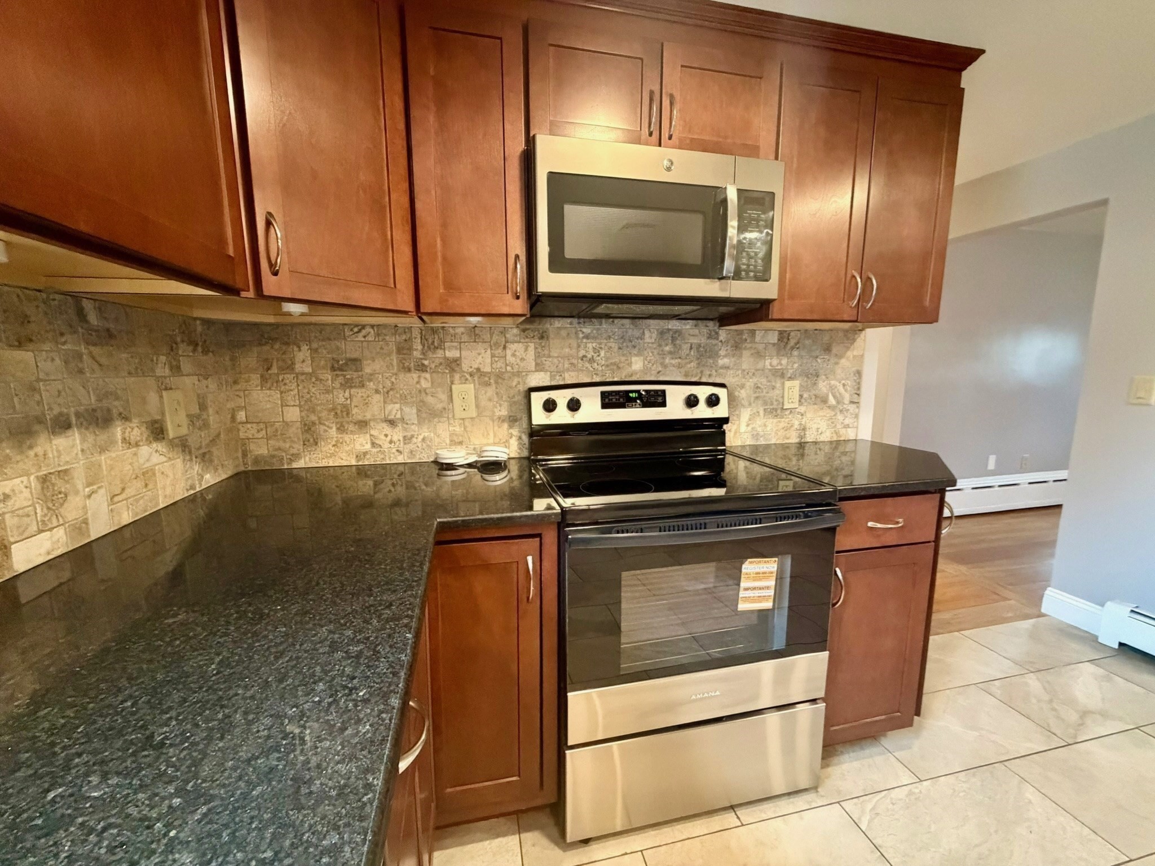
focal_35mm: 14
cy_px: 433
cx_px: 578
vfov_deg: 85.7
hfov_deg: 102.1
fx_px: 467
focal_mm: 2.22
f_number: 2.2
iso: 1000
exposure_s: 1/60
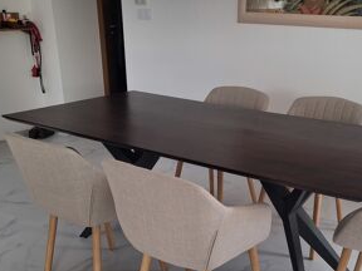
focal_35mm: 45
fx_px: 471
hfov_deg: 41.8
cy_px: 225
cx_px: 224
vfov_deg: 31.2
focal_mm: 4
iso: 200
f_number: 1.8
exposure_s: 1/100
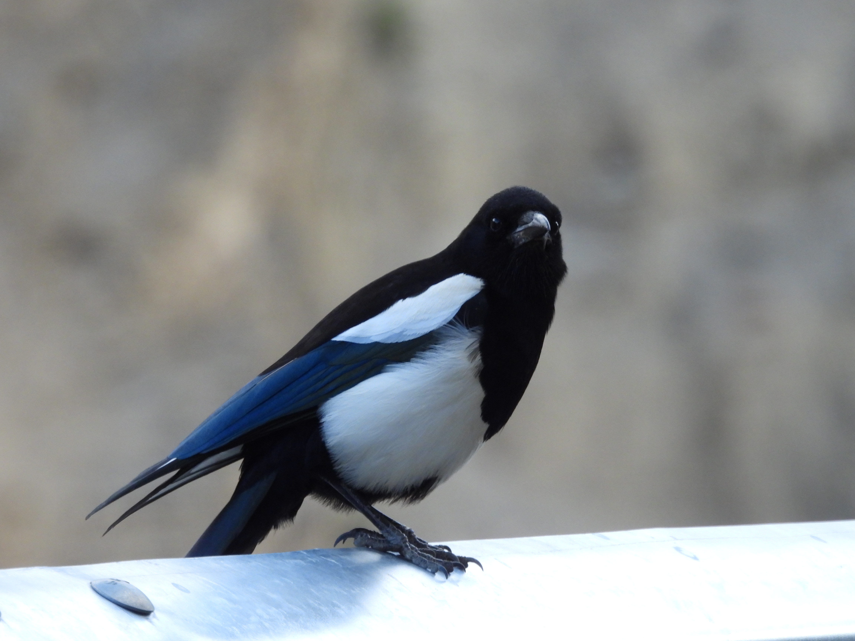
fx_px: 23465
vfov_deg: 1.6
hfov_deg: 2.1
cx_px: 428
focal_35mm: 950
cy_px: 320
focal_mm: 170
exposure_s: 1/125
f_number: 5.6
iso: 400
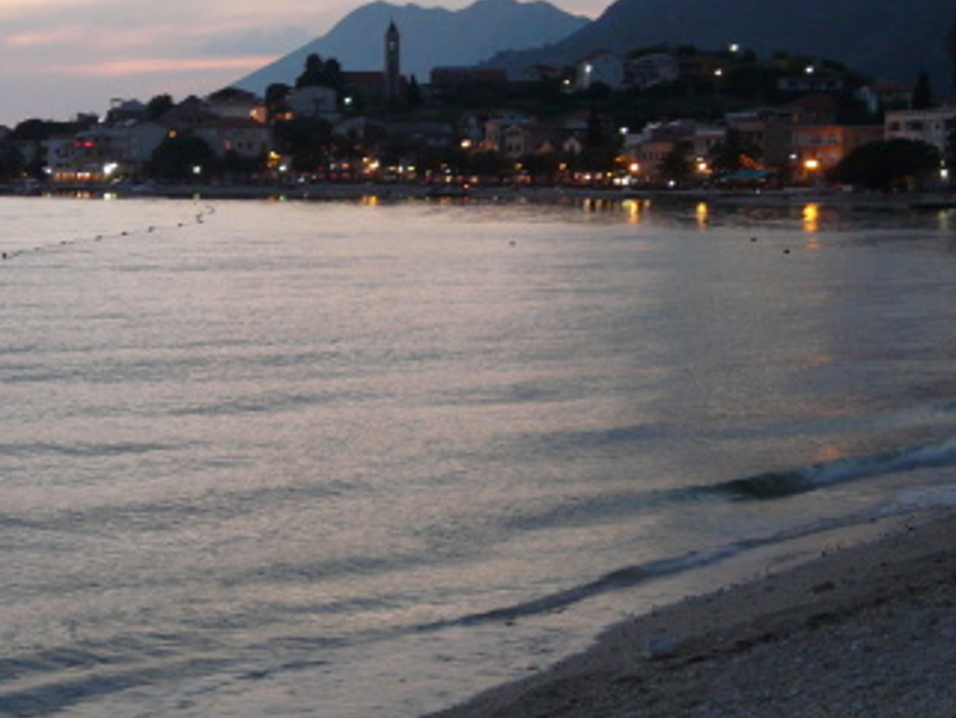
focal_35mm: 86
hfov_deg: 22.4
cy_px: 179
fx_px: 2376
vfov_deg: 17.1
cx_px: 188
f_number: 3.2
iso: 200
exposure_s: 1/8
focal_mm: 7.5
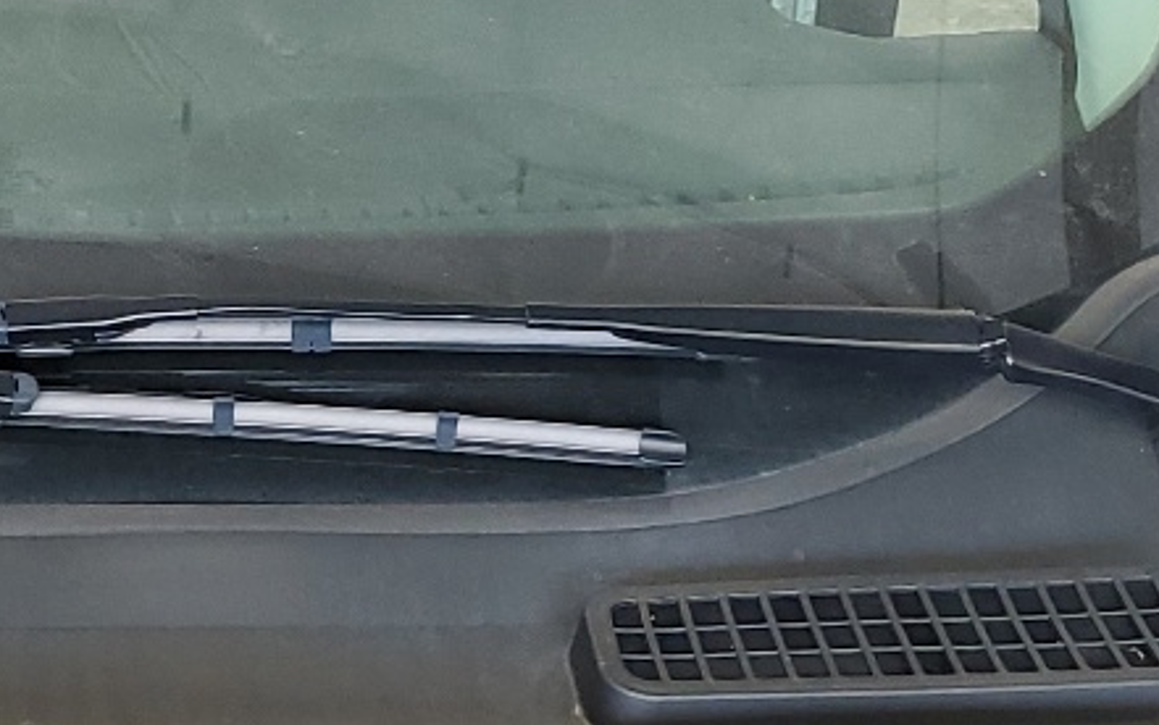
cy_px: 1085
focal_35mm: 100
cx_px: 79
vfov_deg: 12.5
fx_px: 3160
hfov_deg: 20.3
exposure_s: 1/120
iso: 70
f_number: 1.5
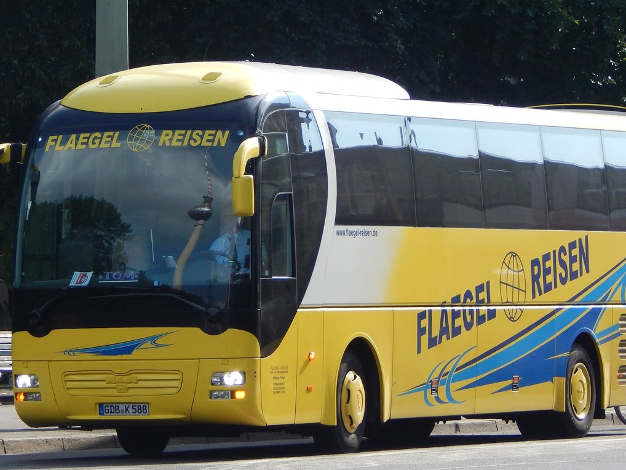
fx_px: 4414
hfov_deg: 8.1
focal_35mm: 244
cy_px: 246
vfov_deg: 6.1
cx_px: 327
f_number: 5.4
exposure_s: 1/400
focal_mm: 37.1
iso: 125
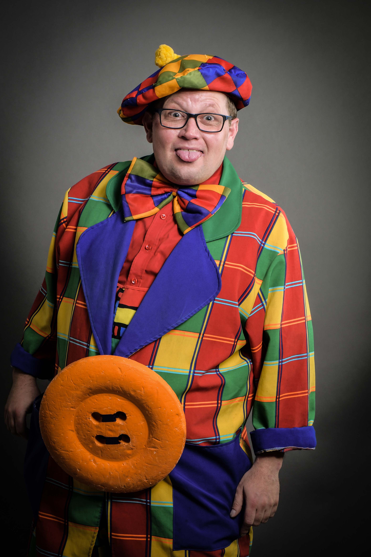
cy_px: 278
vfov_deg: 25.1
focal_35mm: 81
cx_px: 187
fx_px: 1252
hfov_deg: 16.9
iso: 250
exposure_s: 1/125
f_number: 9
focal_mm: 40
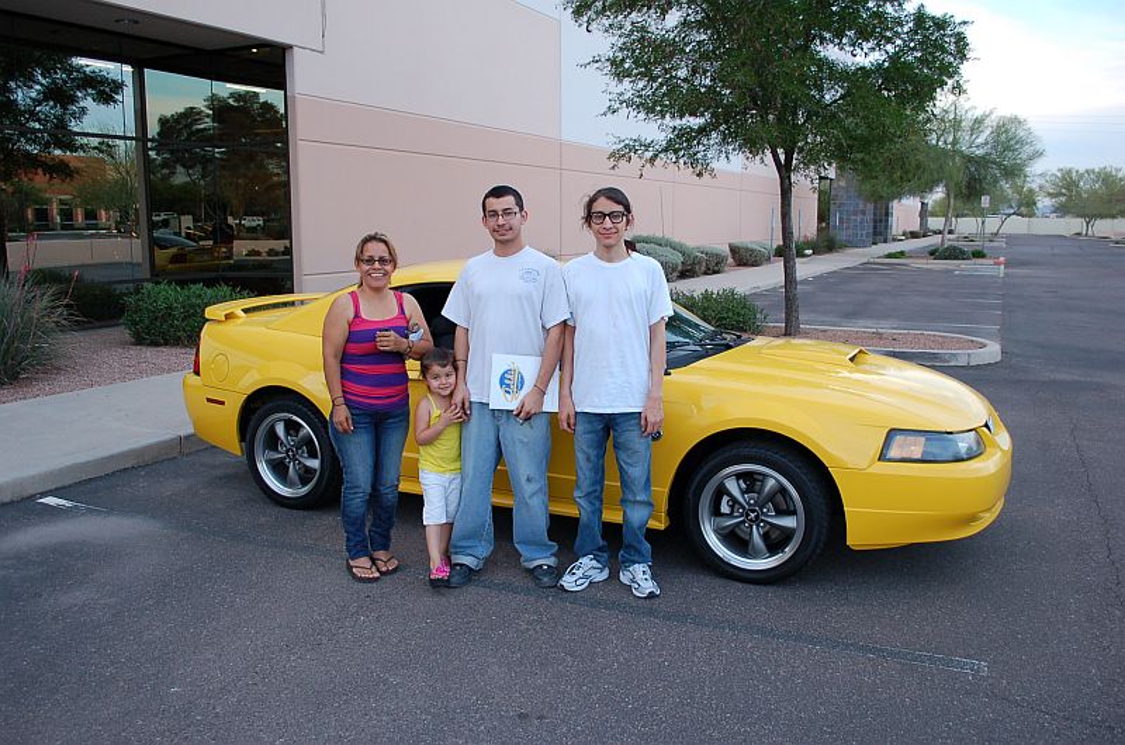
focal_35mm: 30
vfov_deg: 43.4
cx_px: 562
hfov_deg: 62.0
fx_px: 936
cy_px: 372
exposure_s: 1/80
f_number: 4.5
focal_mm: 20
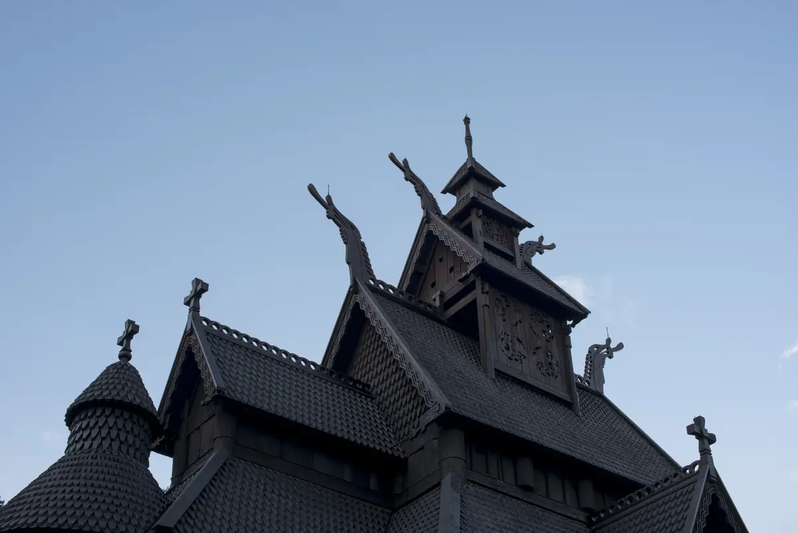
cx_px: 399
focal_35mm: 50
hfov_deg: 39.6
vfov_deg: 27.0
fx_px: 1109
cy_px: 266
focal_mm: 50
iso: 100
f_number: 11
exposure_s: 1/15
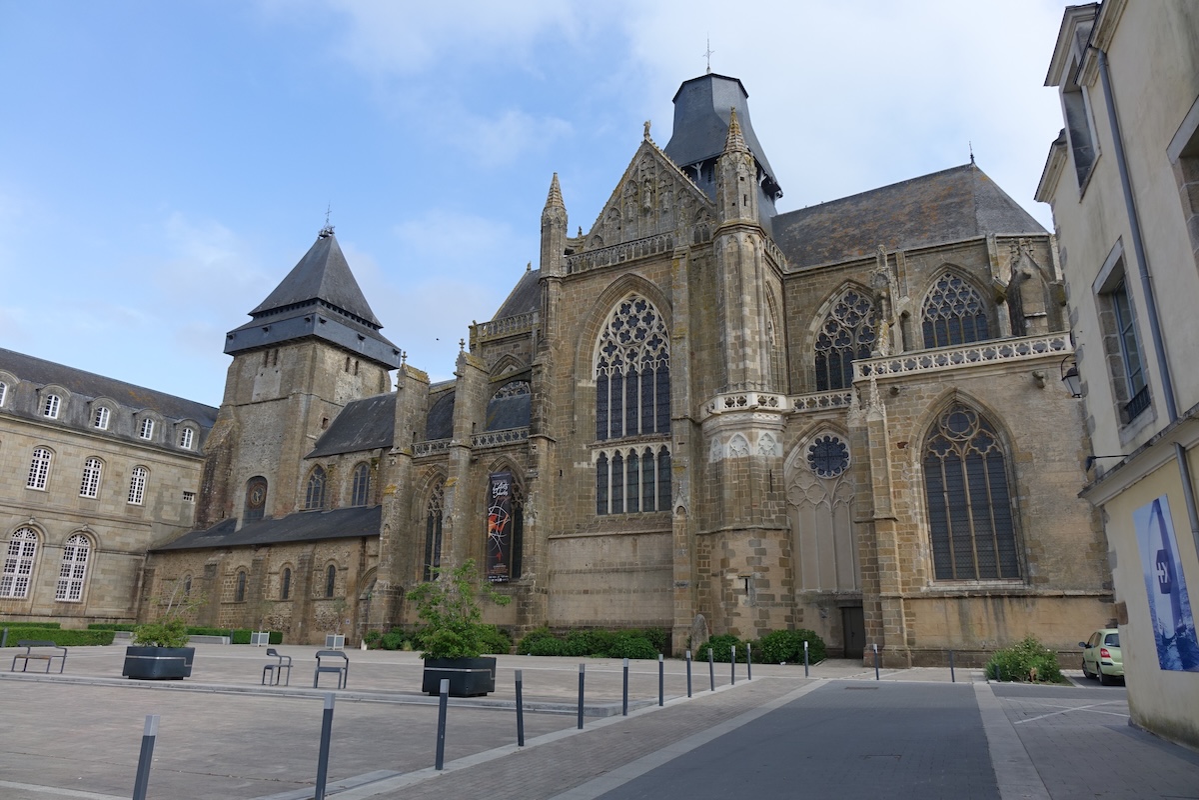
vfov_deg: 53.1
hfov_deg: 73.7
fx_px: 799
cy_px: 400
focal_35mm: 24
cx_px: 600
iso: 125
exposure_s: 1/640
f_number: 4
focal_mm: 8.8
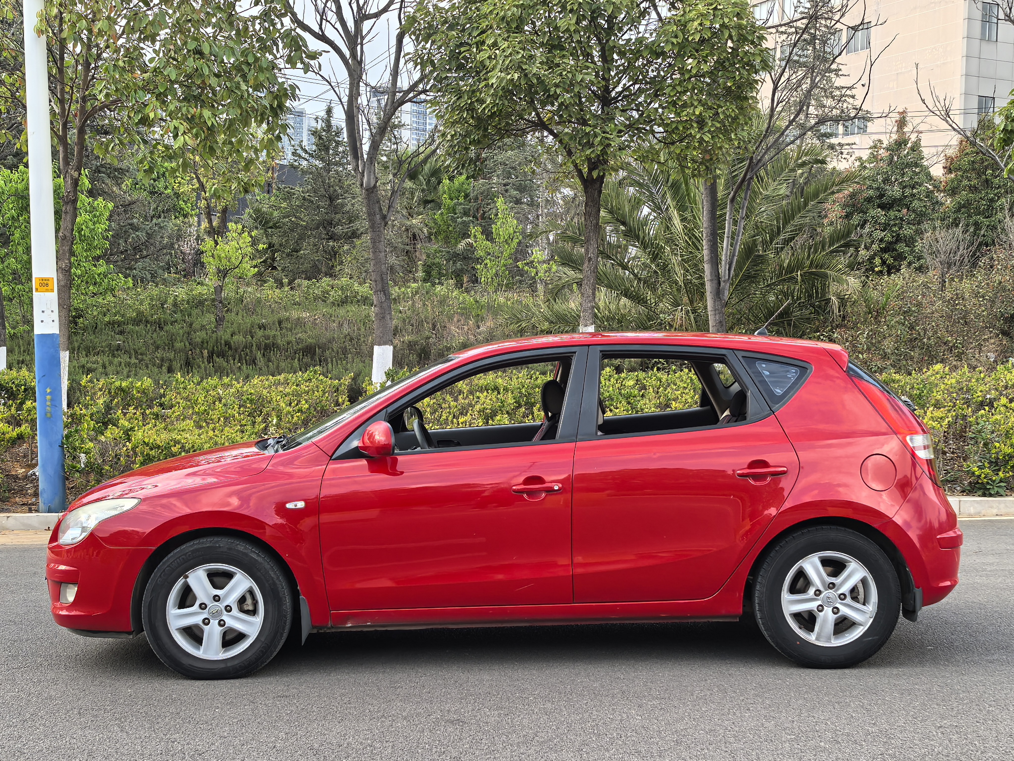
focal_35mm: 49
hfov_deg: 38.9
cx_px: 507
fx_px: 1435
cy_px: 380
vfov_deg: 29.7
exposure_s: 1/413
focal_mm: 6.98
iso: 50
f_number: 2
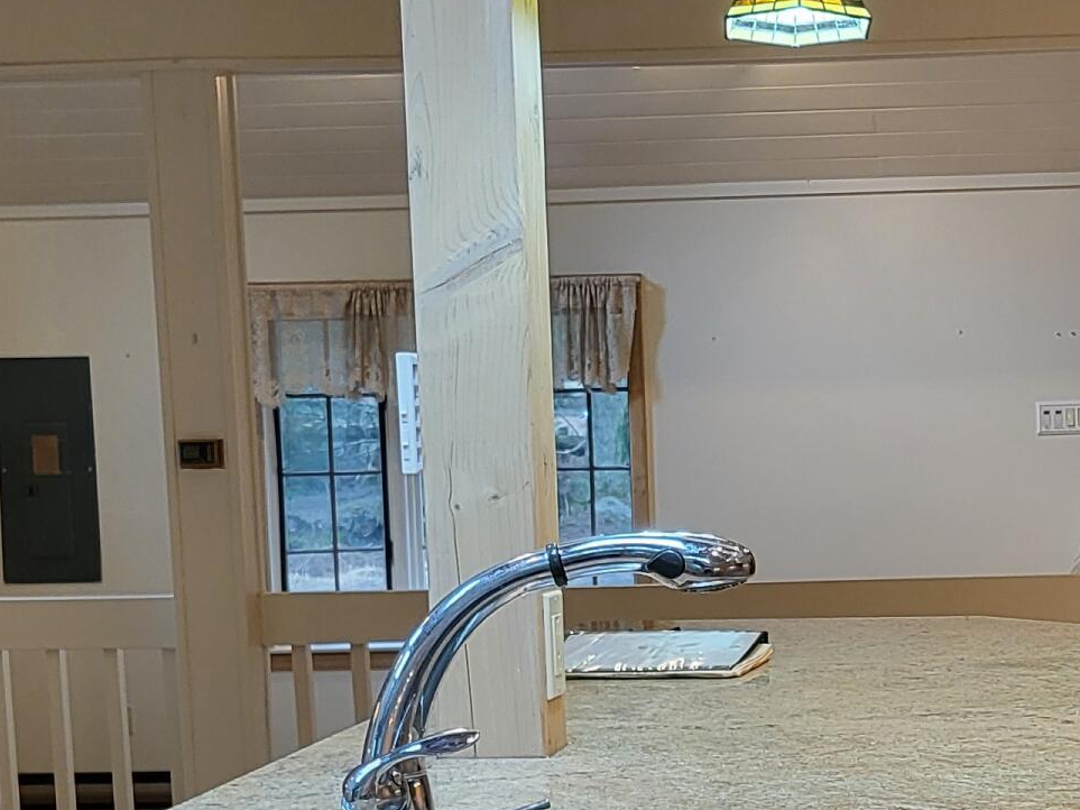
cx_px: 941
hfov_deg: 23.6
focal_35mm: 81
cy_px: 731
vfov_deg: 17.9
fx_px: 2527
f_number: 1.8
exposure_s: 1/40
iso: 160
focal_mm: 5.4
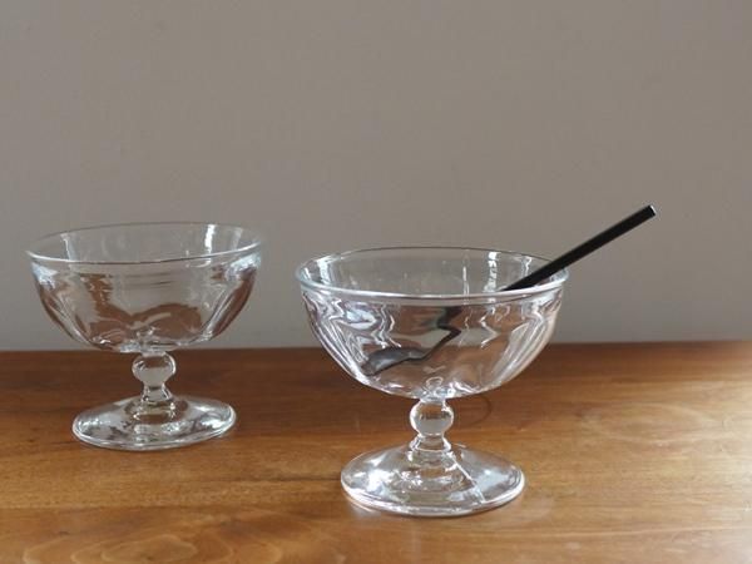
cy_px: 282
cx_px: 376
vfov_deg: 28.0
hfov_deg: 36.8
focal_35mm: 52
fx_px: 1130
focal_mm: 9.8
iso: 400
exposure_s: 1/15
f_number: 1.9
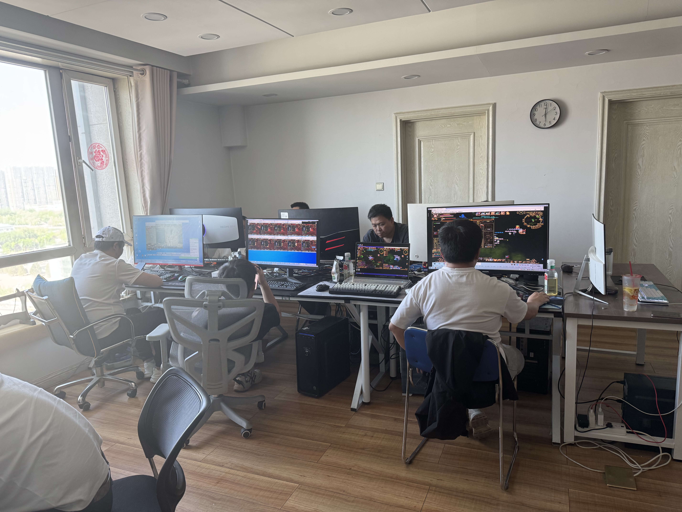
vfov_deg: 56.8
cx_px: 341
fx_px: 473
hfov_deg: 71.6
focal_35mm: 24
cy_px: 256
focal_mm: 6.76
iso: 160
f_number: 1.78
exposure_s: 1/121
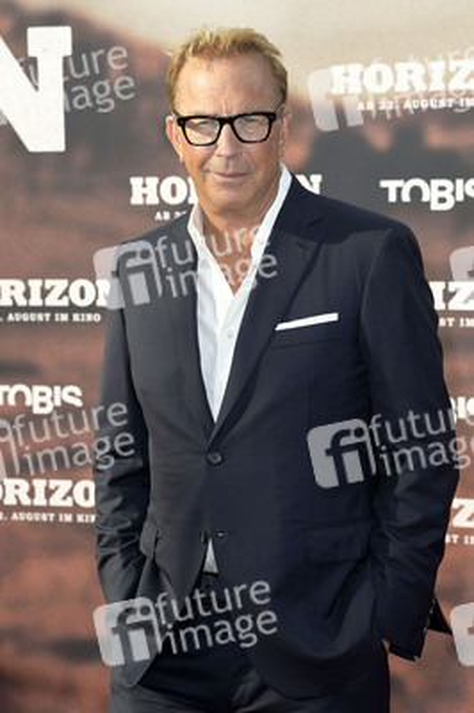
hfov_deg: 14.4
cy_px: 356
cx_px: 237
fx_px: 1879
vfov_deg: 21.5
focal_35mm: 95
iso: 250
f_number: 7.1
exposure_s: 1/250
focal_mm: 95
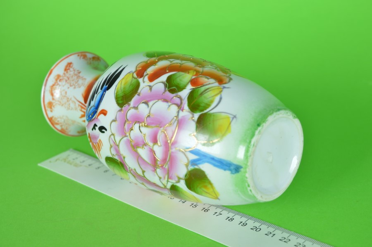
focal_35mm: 48
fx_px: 495
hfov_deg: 41.2
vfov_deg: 28.0
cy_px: 124
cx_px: 186
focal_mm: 32
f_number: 6.3
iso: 100
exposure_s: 1/160
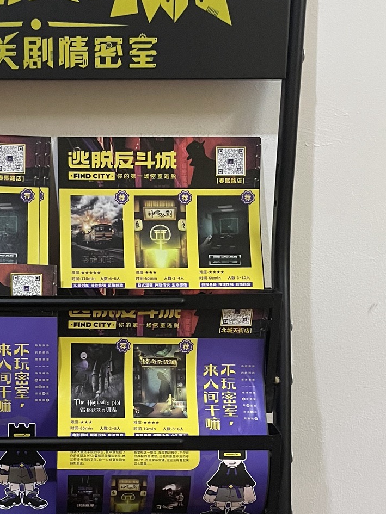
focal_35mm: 55
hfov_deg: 26.2
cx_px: 90
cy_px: 405
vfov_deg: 34.0
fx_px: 818
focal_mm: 4.2
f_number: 1.6
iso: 500
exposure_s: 1/25
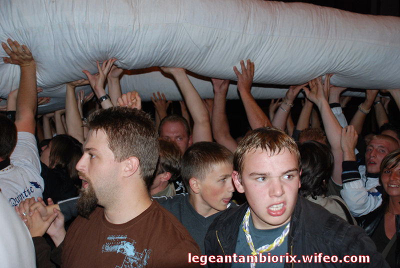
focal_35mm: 46
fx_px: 517
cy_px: 134
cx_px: 200
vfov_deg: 29.0
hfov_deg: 42.3
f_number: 4.2
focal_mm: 31
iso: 320
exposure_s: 1/60
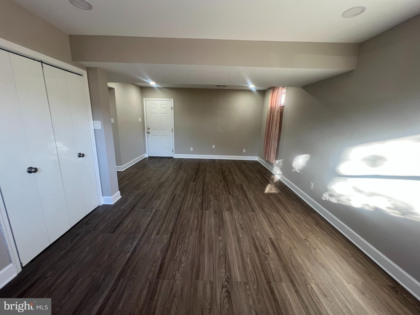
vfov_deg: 89.9
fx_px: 158
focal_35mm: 13
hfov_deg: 106.2
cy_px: 158
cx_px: 210
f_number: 1.8
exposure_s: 1/120
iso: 200
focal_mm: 1.57
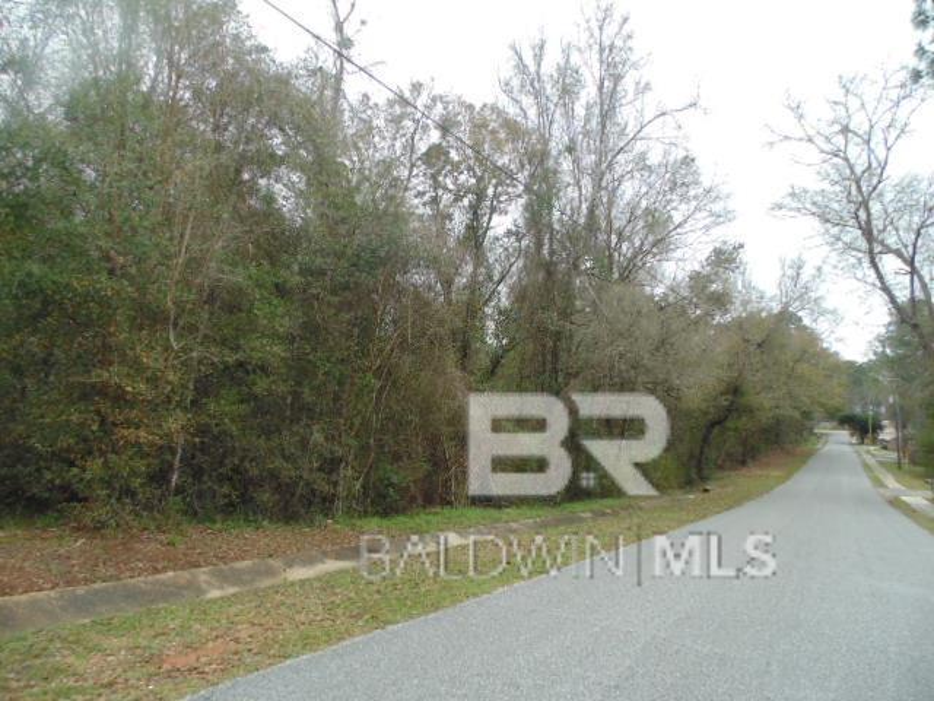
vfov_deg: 61.1
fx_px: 594
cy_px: 350
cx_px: 467
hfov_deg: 76.4
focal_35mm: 22
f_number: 3.1
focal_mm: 4
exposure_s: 1/125
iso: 80
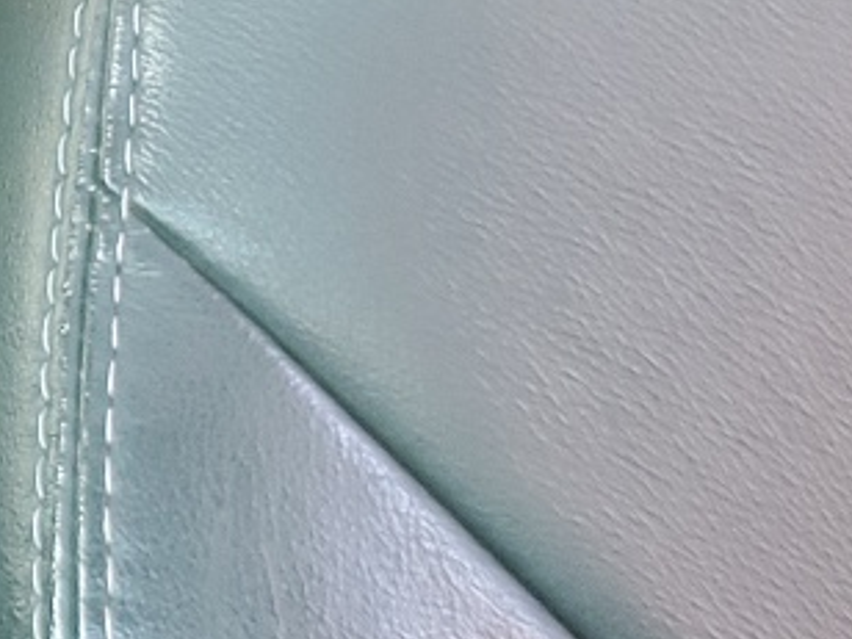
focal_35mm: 135
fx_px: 3323
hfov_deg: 13.6
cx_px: -490
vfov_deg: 10.7
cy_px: -207
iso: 68
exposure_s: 1/60.2
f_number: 1.5
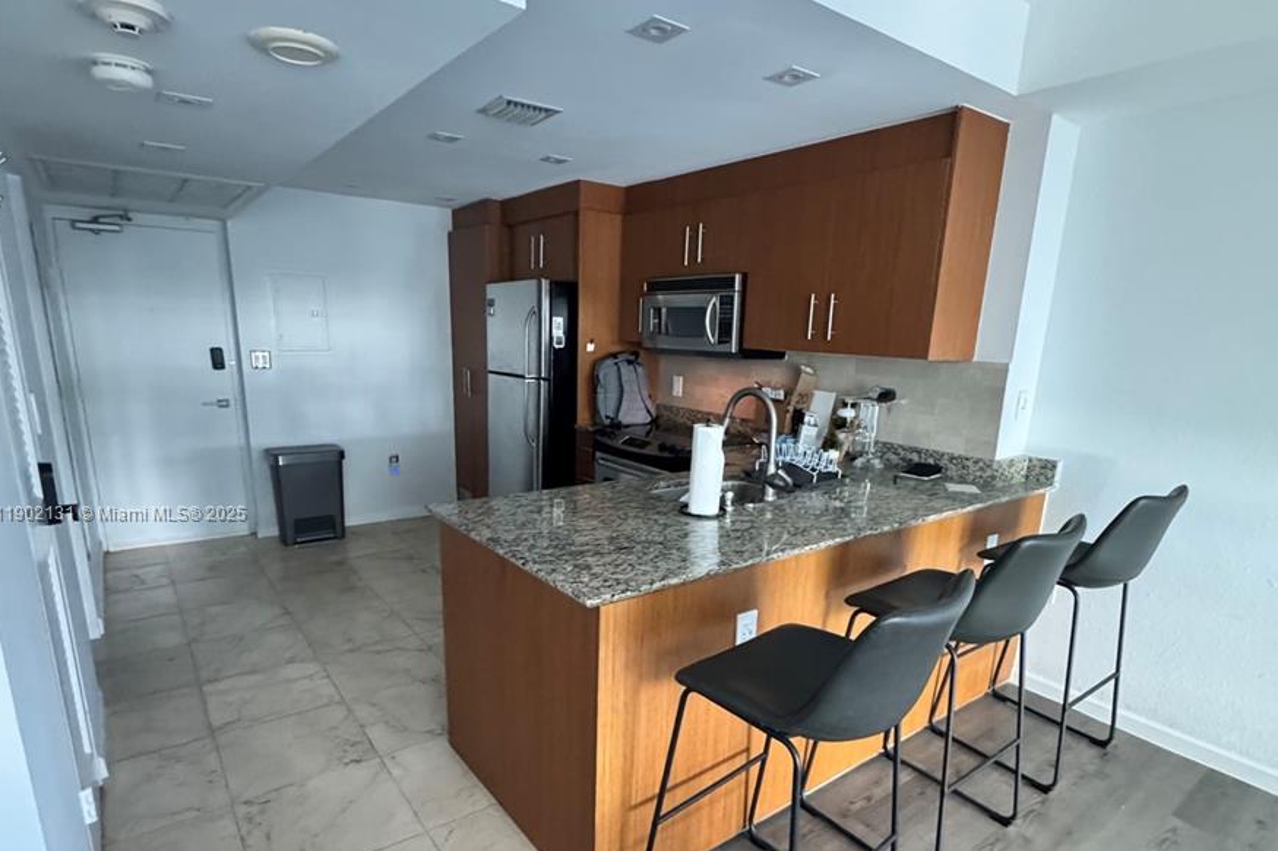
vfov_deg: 61.3
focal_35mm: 20
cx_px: 636
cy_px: 515
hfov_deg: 84.0
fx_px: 710
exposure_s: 1/51
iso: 1250
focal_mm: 2.22
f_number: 2.2
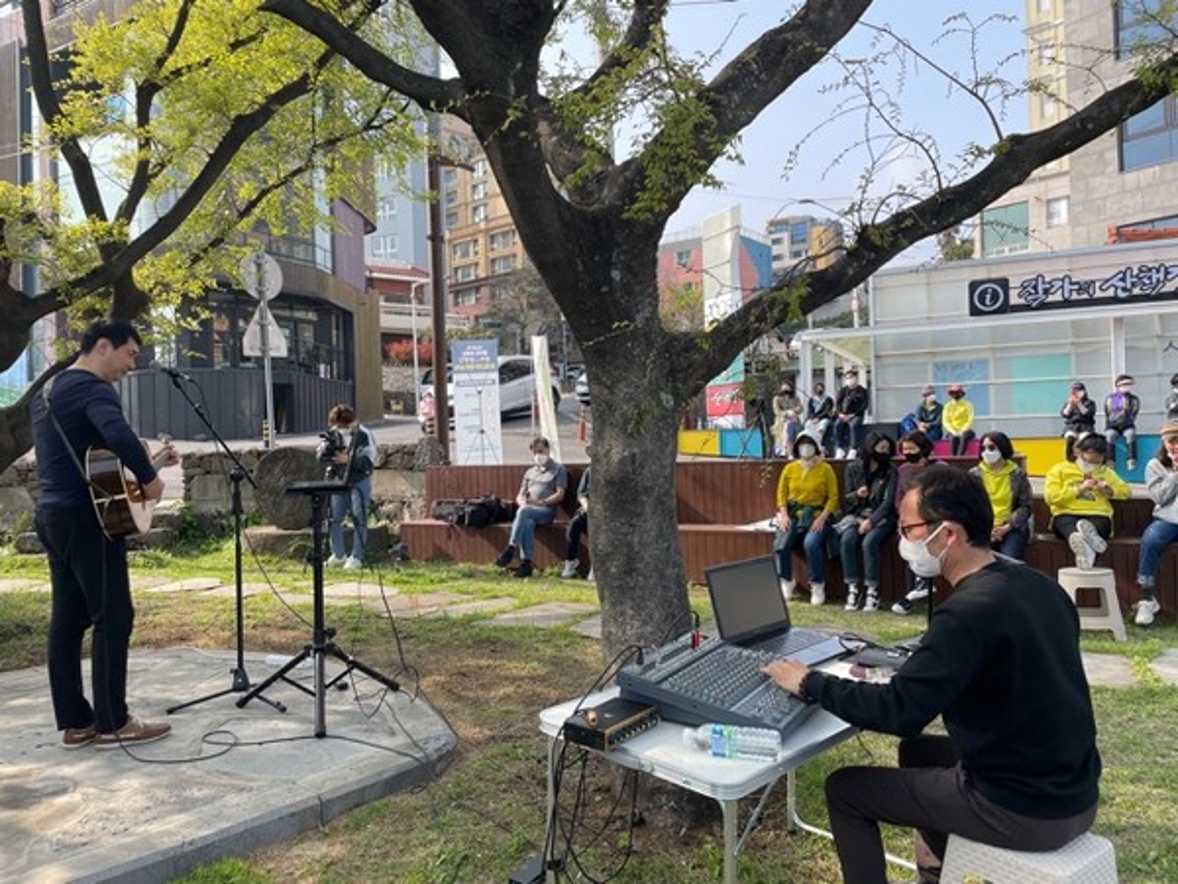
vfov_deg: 53.1
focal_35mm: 26
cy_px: 442
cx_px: 589
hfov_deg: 67.3
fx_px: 885
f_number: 1.6
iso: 32
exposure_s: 1/1006
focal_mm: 4.2
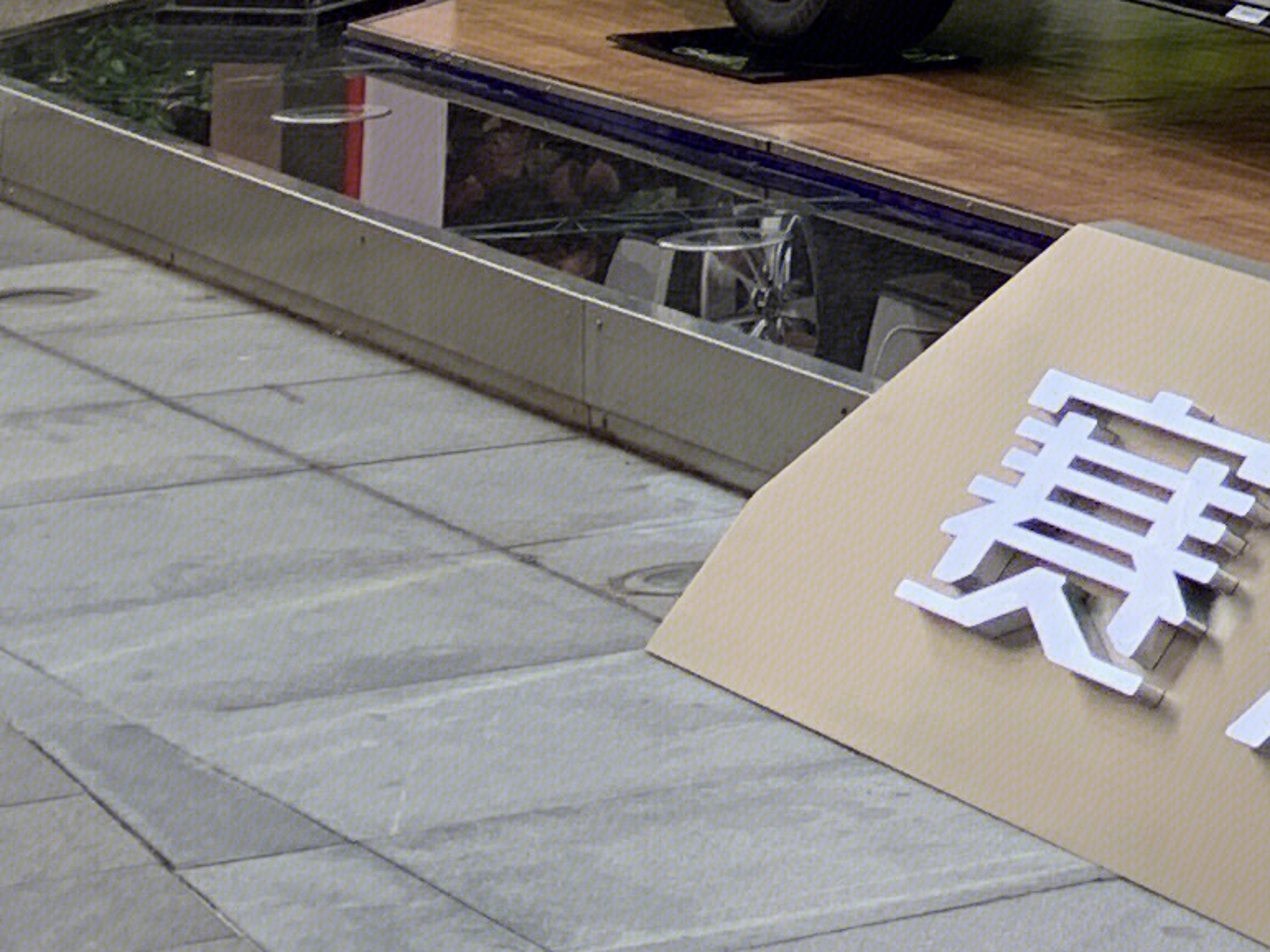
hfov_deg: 11.6
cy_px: -847
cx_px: 3176
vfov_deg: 10.2
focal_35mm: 136
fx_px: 4989
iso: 25
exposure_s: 1/122
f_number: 1.8
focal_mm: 4.25
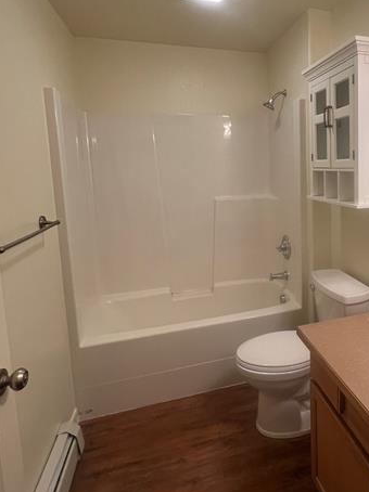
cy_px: 204
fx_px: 313
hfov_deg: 58.0
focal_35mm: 22
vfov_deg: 75.8
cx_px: 276
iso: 160
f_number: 1.8
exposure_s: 1/120
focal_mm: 1.57
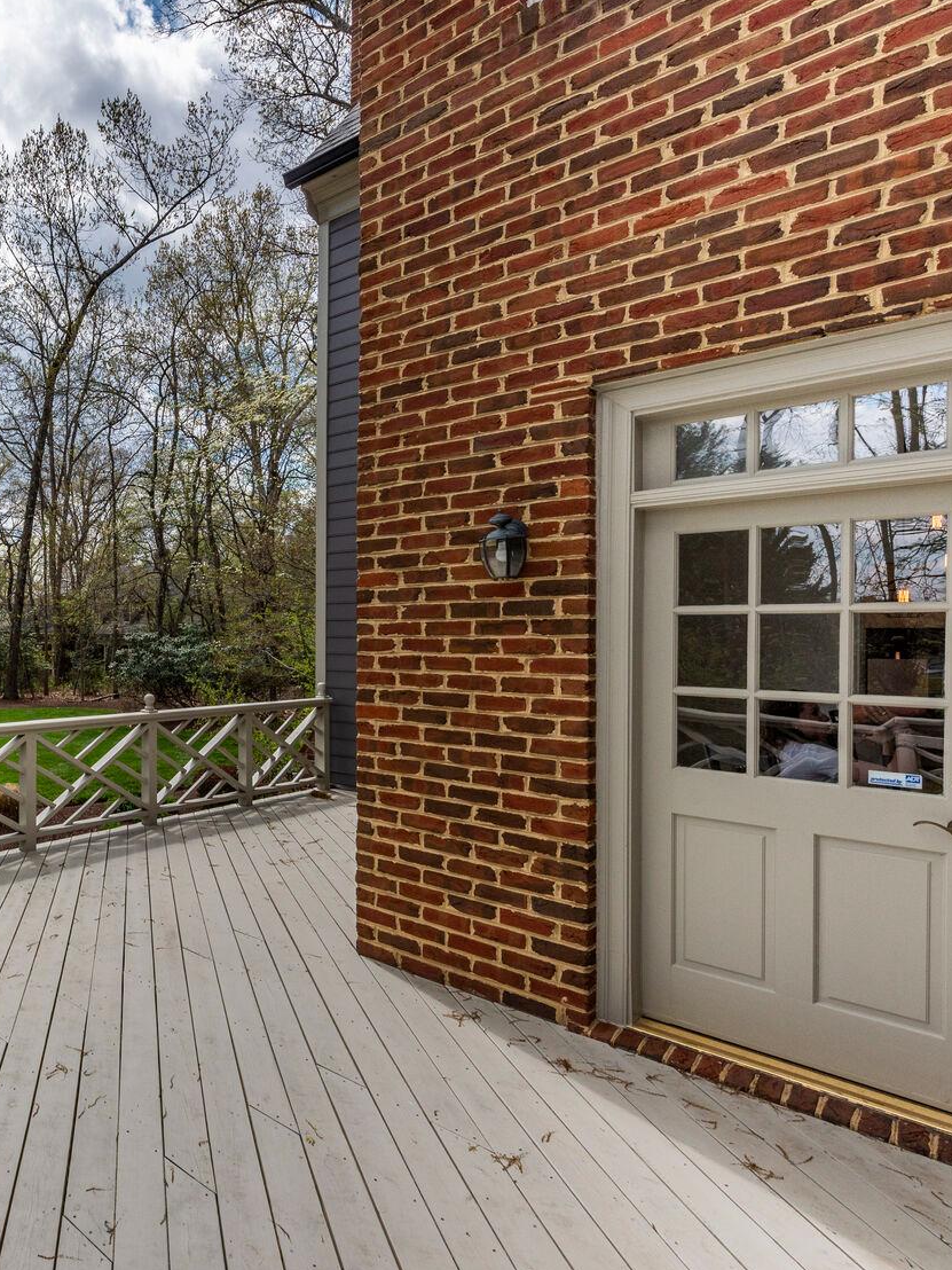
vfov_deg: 79.0
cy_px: 633
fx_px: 770
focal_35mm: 21
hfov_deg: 52.9
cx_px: 42
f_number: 8
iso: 200
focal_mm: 14
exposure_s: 1/1000
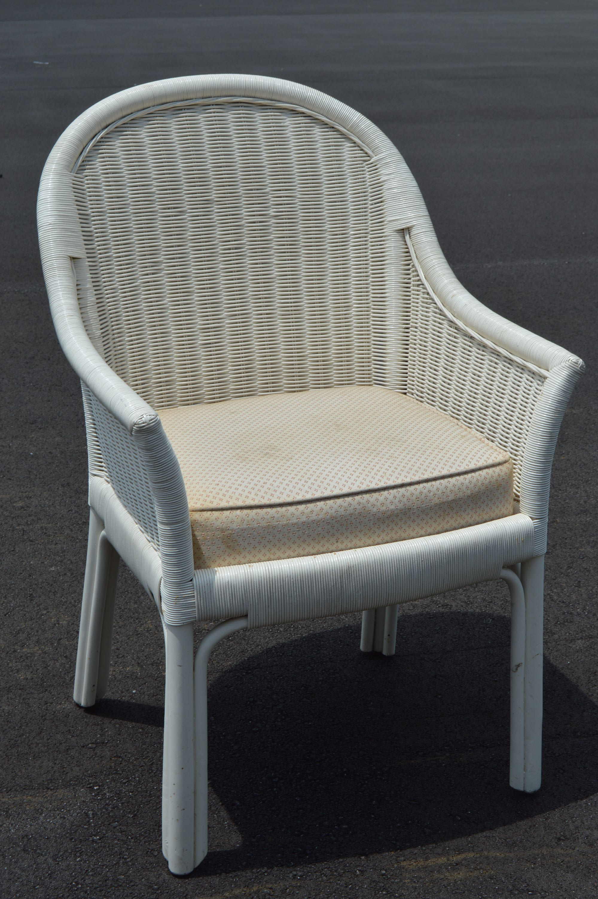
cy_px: 450
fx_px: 1498
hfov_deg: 22.6
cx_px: 299
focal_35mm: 60
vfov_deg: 33.4
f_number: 13
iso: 100
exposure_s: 1/200
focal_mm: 40
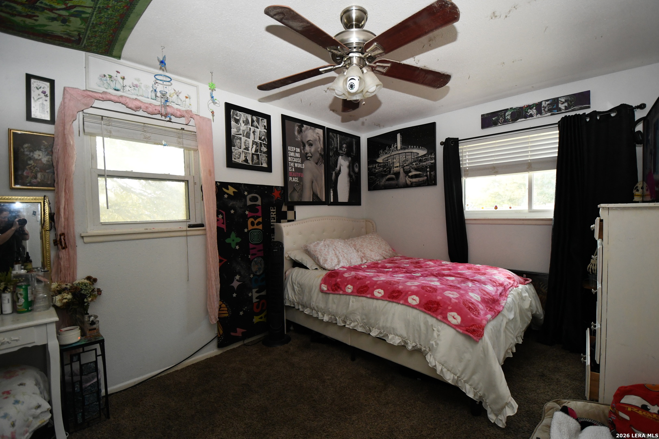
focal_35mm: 15
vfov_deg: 77.3
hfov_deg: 100.4
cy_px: 220
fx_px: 274
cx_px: 330
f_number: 3.5
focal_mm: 10
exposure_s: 1/250
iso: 1600
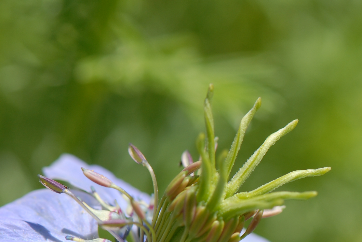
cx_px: 212
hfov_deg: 6.0
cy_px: 254
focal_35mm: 342
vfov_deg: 4.0
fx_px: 3443
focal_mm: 105
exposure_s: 1/250
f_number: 7.1
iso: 100
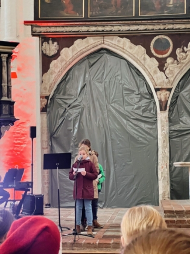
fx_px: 564
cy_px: 127
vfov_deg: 25.3
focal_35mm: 77
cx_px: 95
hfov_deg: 19.1
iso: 1600
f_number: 2.8
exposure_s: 1/25
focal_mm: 9
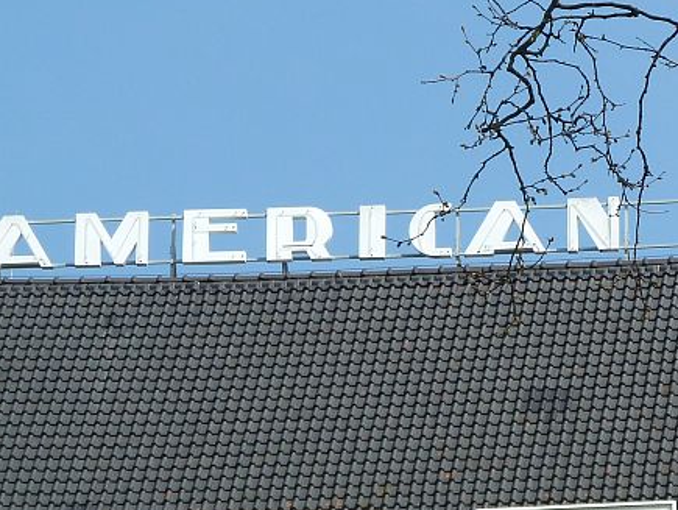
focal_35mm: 301
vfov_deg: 4.9
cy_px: 284
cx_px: 736
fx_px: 5900
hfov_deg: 6.5
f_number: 4.4
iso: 80
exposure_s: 1/400
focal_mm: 21
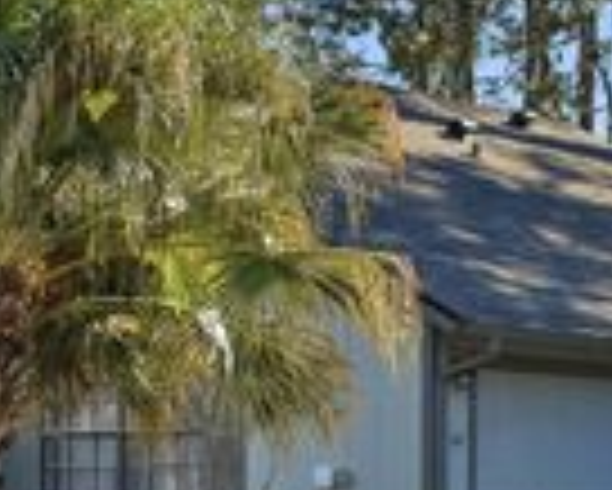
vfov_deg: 11.1
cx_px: 1026
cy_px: 510
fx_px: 2501
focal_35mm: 138
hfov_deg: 12.9
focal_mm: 27
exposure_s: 1/8000
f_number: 4
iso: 160
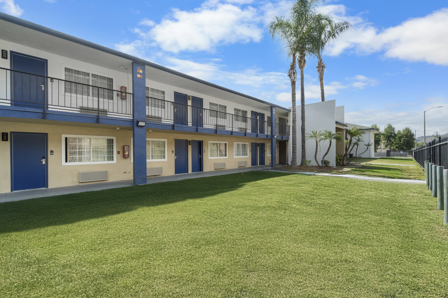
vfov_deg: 77.3
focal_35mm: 15
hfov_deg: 100.4
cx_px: 224
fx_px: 187
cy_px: 149
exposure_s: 1/250
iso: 400
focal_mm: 10
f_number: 11
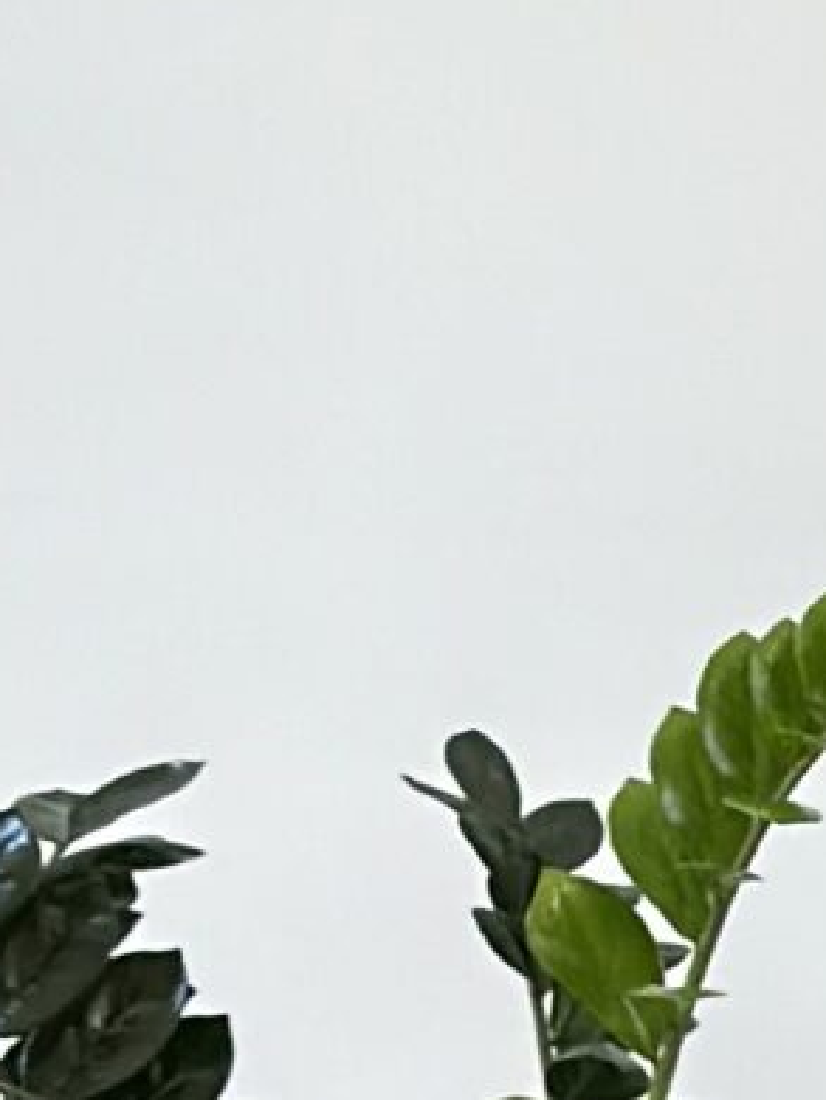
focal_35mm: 315
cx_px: 2492
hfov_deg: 4.5
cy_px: 739
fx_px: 10011
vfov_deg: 6.3
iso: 125
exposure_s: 1/88
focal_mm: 6.86
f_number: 1.78
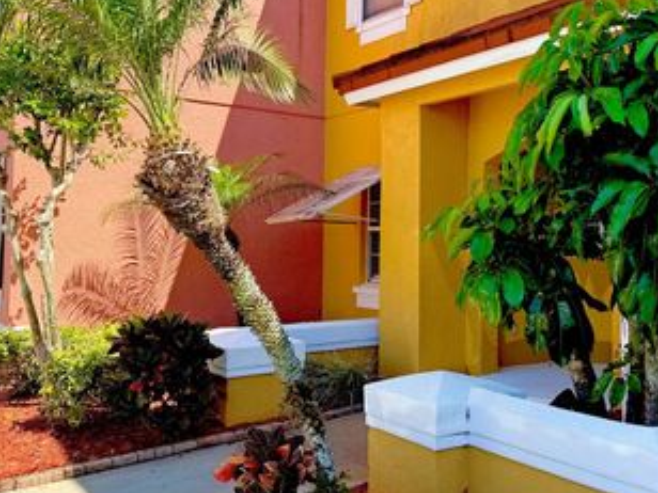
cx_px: 423
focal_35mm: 39
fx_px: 741
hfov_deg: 47.3
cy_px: 214
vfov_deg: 36.8
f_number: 1.78
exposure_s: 1/1522
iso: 80
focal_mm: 6.76
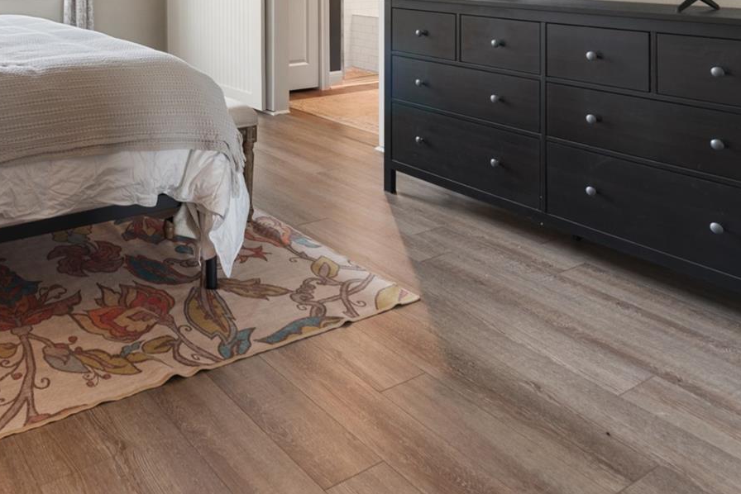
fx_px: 659
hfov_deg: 53.7
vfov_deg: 35.3
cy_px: -47
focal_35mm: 32
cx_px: 121
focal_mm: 14
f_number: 8
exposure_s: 1/4
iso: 400
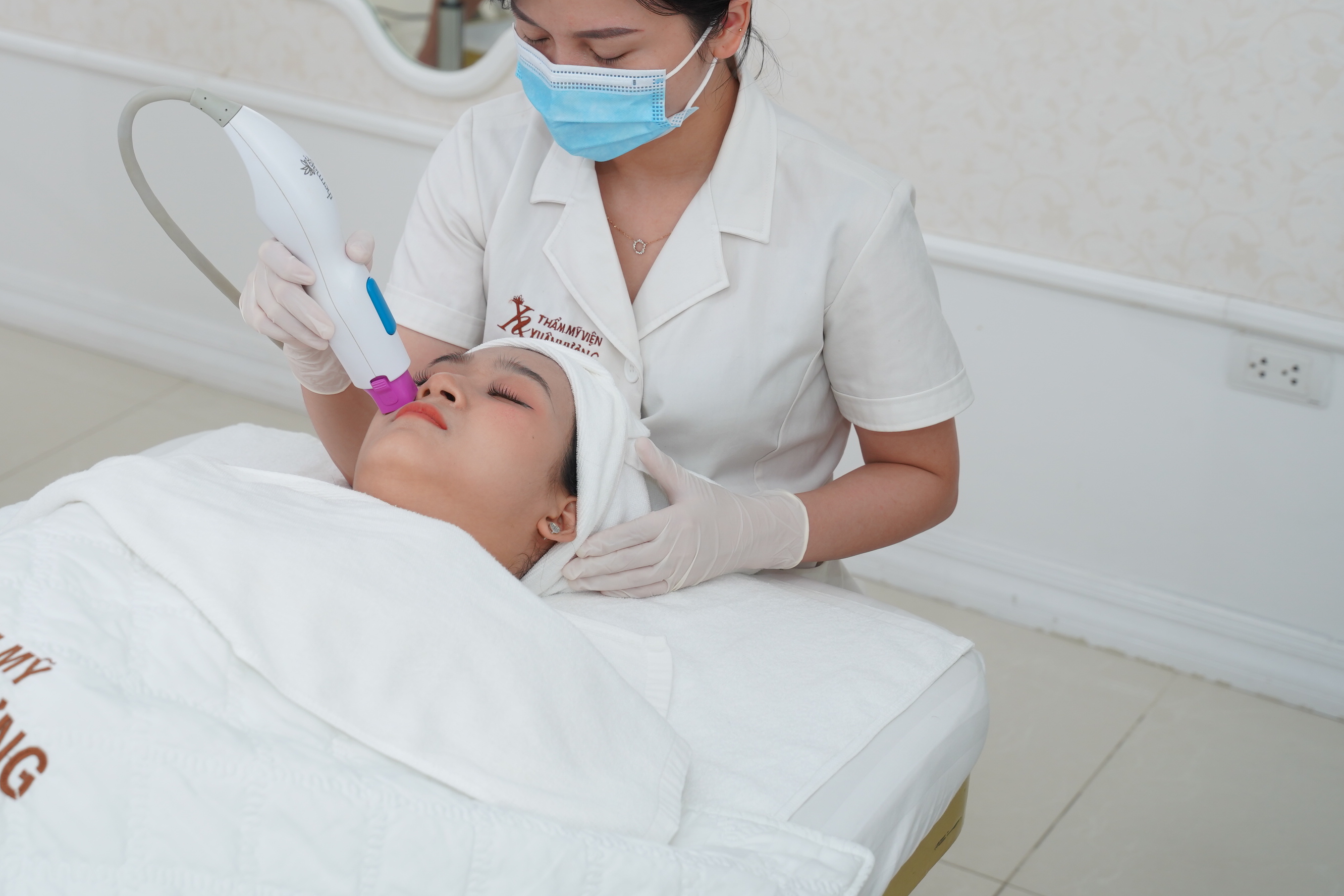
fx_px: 2566
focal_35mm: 69
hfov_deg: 29.2
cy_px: 244
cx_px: 465
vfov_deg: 19.7
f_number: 4
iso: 320
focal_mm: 46.5
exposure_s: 1/160
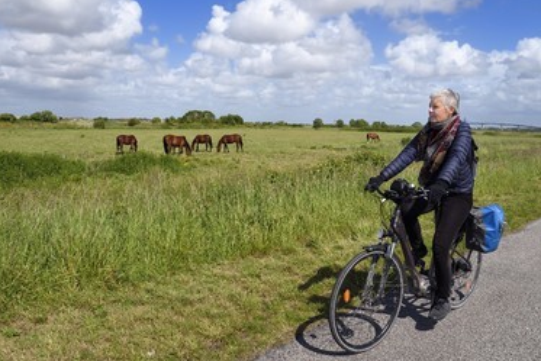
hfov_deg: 67.4
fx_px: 406
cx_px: 268
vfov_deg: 47.9
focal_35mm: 27
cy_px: 171
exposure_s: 1/1250
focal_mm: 24
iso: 200
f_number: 8
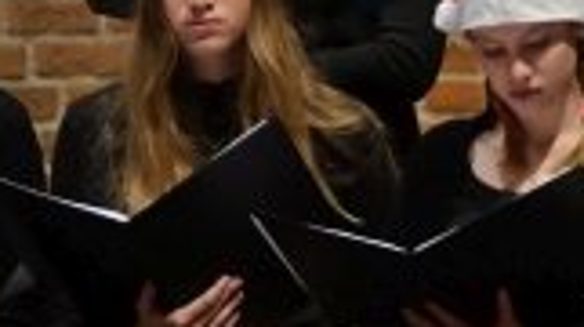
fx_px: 8458
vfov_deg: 2.2
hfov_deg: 3.9
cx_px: 1440
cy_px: 47
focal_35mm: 547
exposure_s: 1/25
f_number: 4
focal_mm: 70
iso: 1600
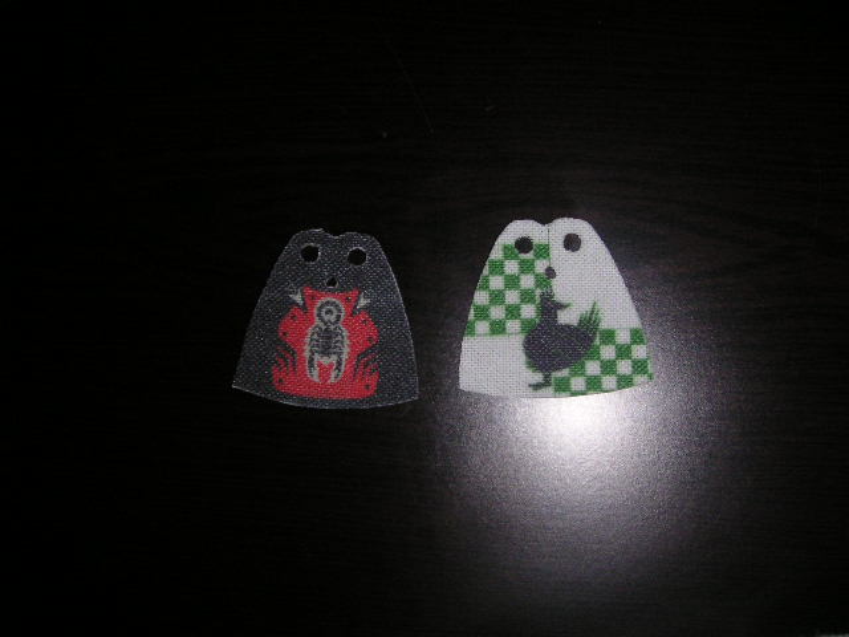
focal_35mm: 38
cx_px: 424
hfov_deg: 49.0
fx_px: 932
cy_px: 318
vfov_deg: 37.7
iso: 160
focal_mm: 6
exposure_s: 1/45
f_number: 6.7
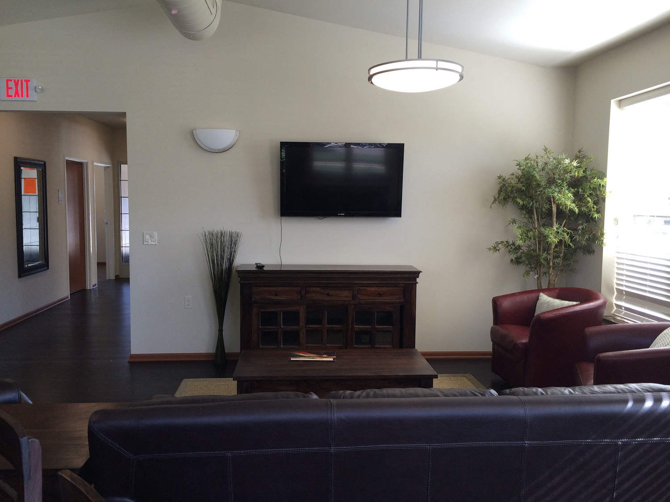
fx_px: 561
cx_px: 335
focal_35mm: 29
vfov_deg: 48.2
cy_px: 251
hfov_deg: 61.7
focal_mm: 4.15
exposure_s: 1/60
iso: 40
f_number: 2.2
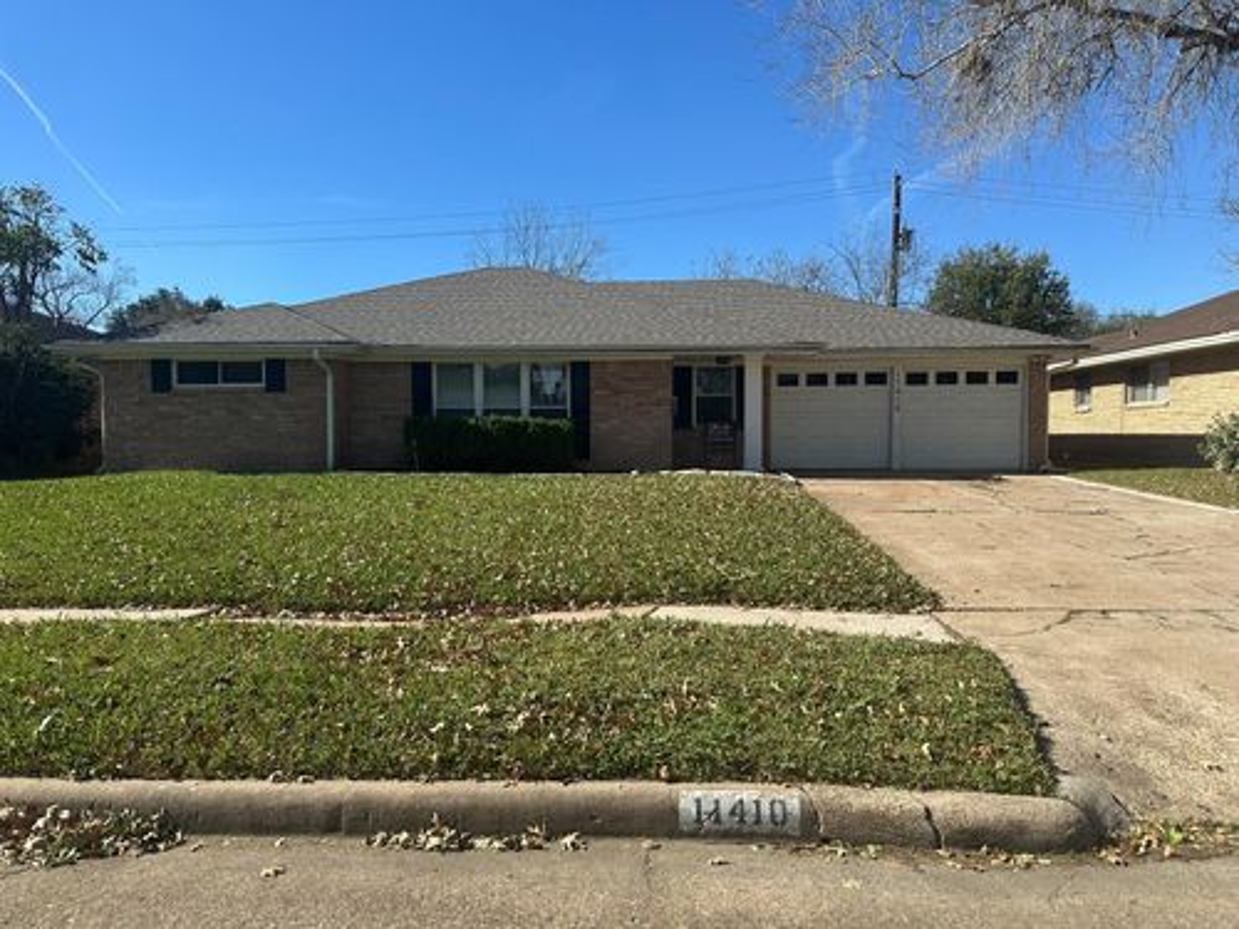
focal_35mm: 24
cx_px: 620
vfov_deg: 56.8
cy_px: 464
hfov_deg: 71.6
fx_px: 859
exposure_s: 1/3861
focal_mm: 6.86
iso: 80
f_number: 1.78
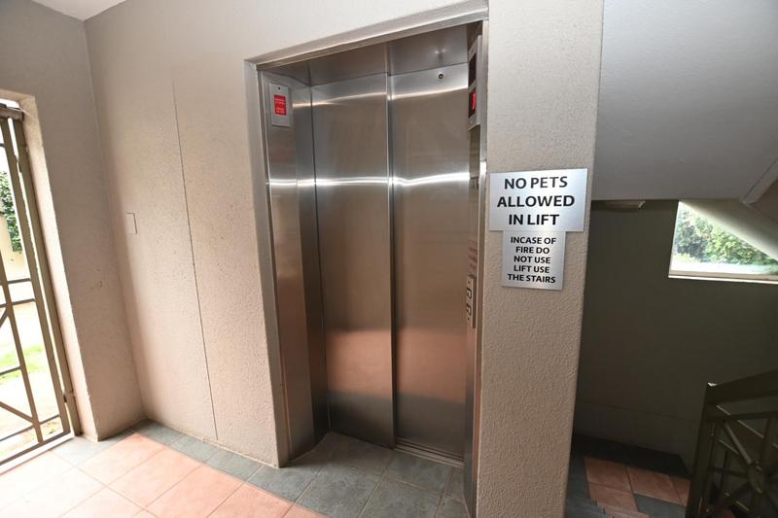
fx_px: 324
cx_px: 389
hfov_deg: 100.4
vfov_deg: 77.3
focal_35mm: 15
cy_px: 259
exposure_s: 1/60
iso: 720
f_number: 4
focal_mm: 10
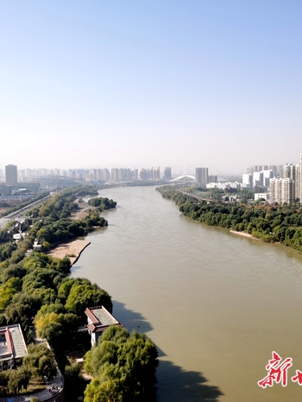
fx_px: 431
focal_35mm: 37
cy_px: 203
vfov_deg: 50.1
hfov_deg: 38.4
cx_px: 192
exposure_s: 1/2755
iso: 50
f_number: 1.8
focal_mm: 5.58
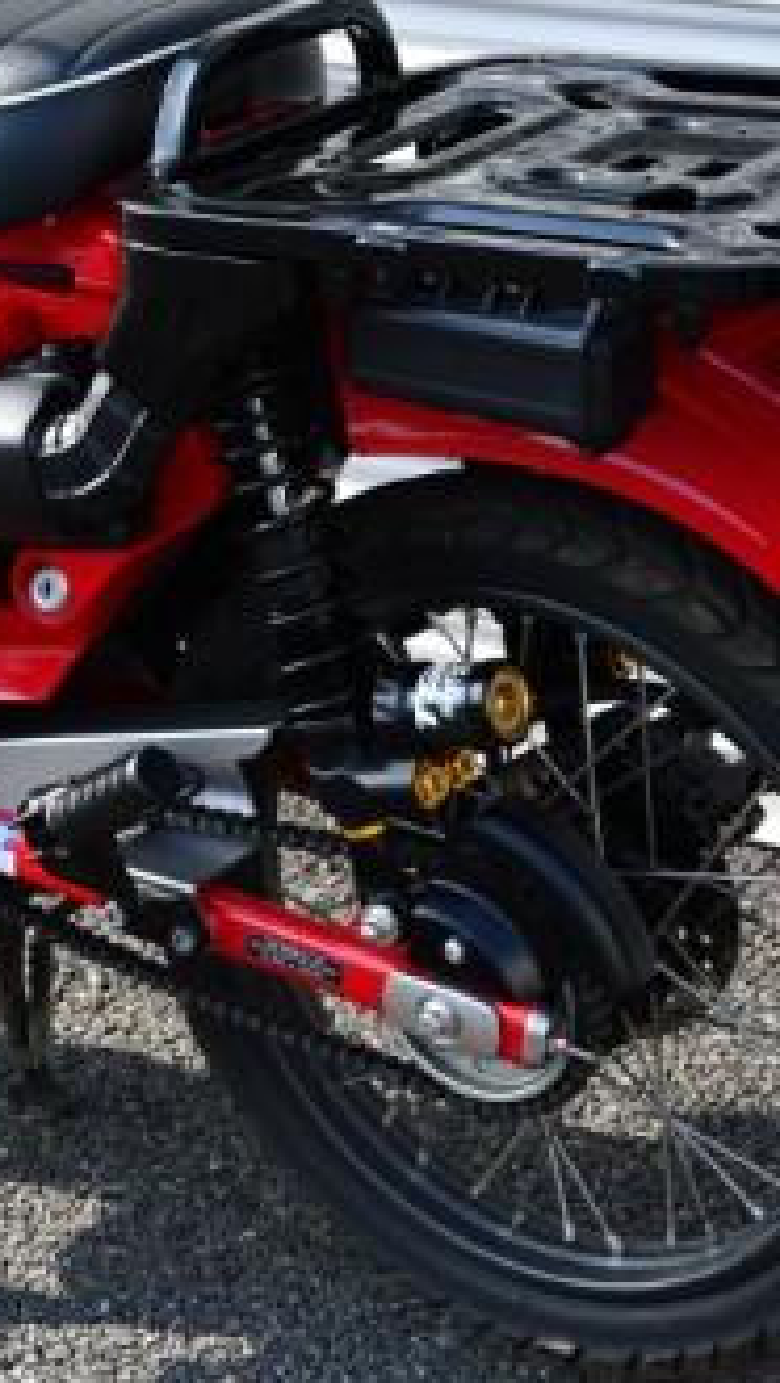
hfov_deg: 12.1
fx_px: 3671
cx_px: 352
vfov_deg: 21.3
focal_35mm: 100
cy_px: 694
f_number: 5.6
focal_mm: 42
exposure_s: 1/250
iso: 200
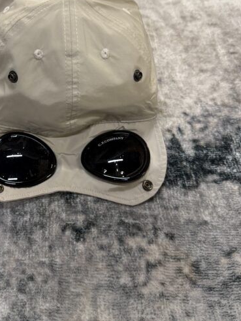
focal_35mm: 39
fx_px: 362
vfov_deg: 47.4
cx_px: 63
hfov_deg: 36.0
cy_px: 121
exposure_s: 1/100
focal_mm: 6.76
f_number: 1.78
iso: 200
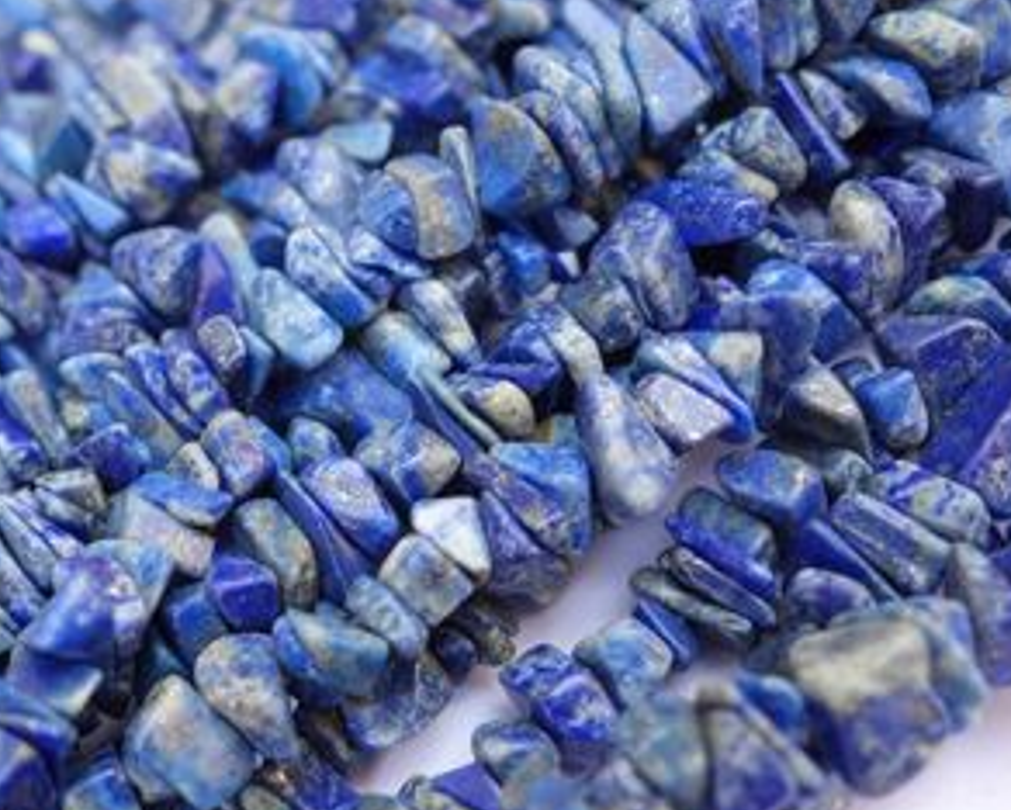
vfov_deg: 33.3
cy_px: 497
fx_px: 1347
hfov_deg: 40.5
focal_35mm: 45
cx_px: 312
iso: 125
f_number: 4
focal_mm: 10.4
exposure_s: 1/100
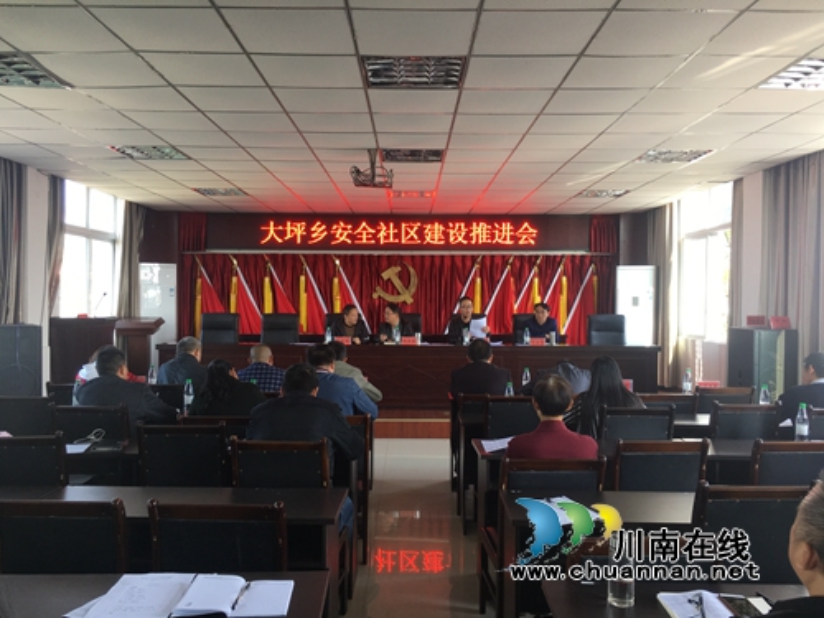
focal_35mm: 29
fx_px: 690
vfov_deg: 48.2
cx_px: 412
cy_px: 309
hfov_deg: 61.7
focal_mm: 4.15
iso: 32
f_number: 2.2
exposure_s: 1/50
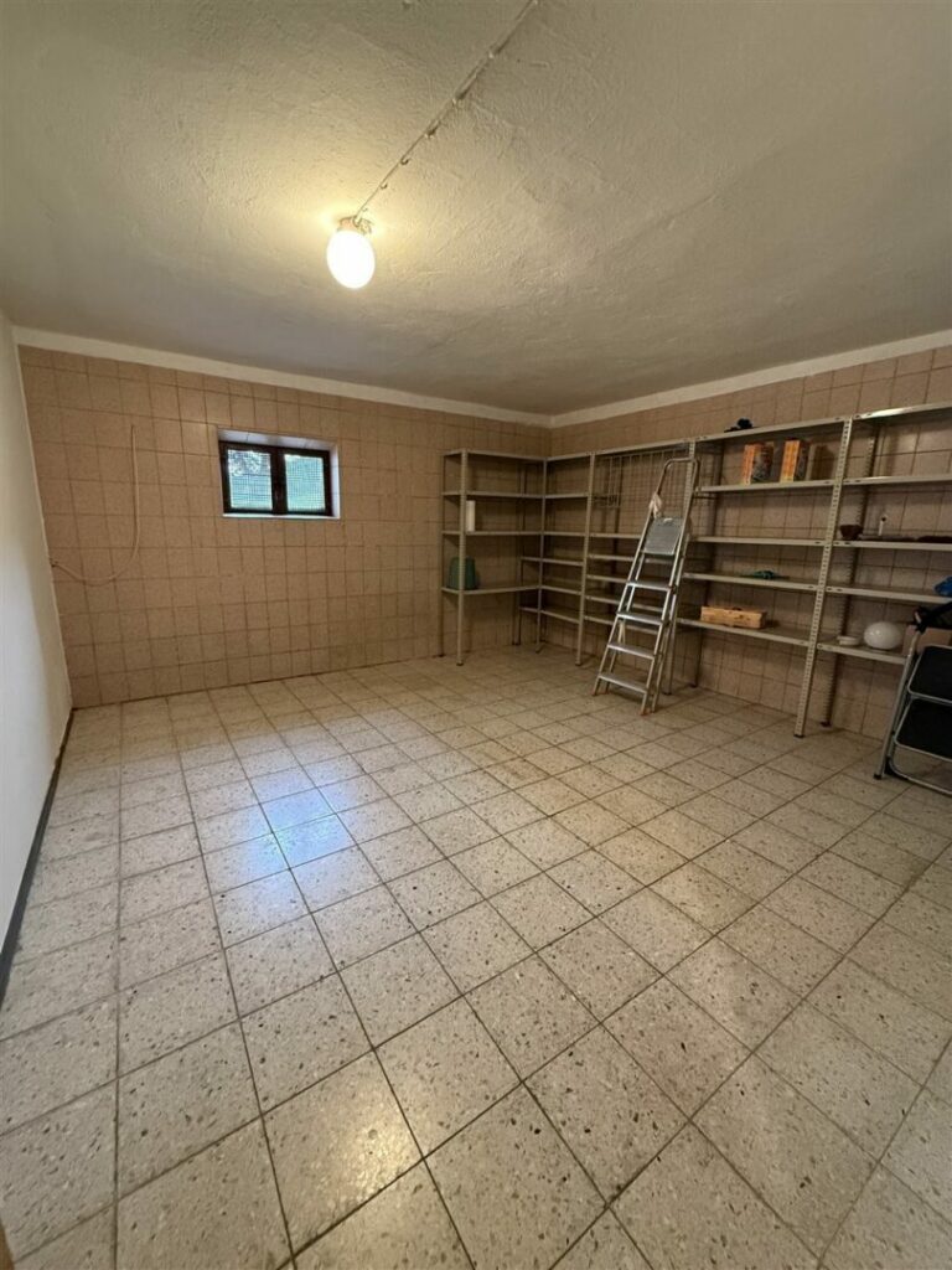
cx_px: 476
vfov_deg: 102.1
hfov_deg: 85.7
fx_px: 513
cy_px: 635
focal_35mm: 14
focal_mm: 2.22
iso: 640
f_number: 2.2
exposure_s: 1/50
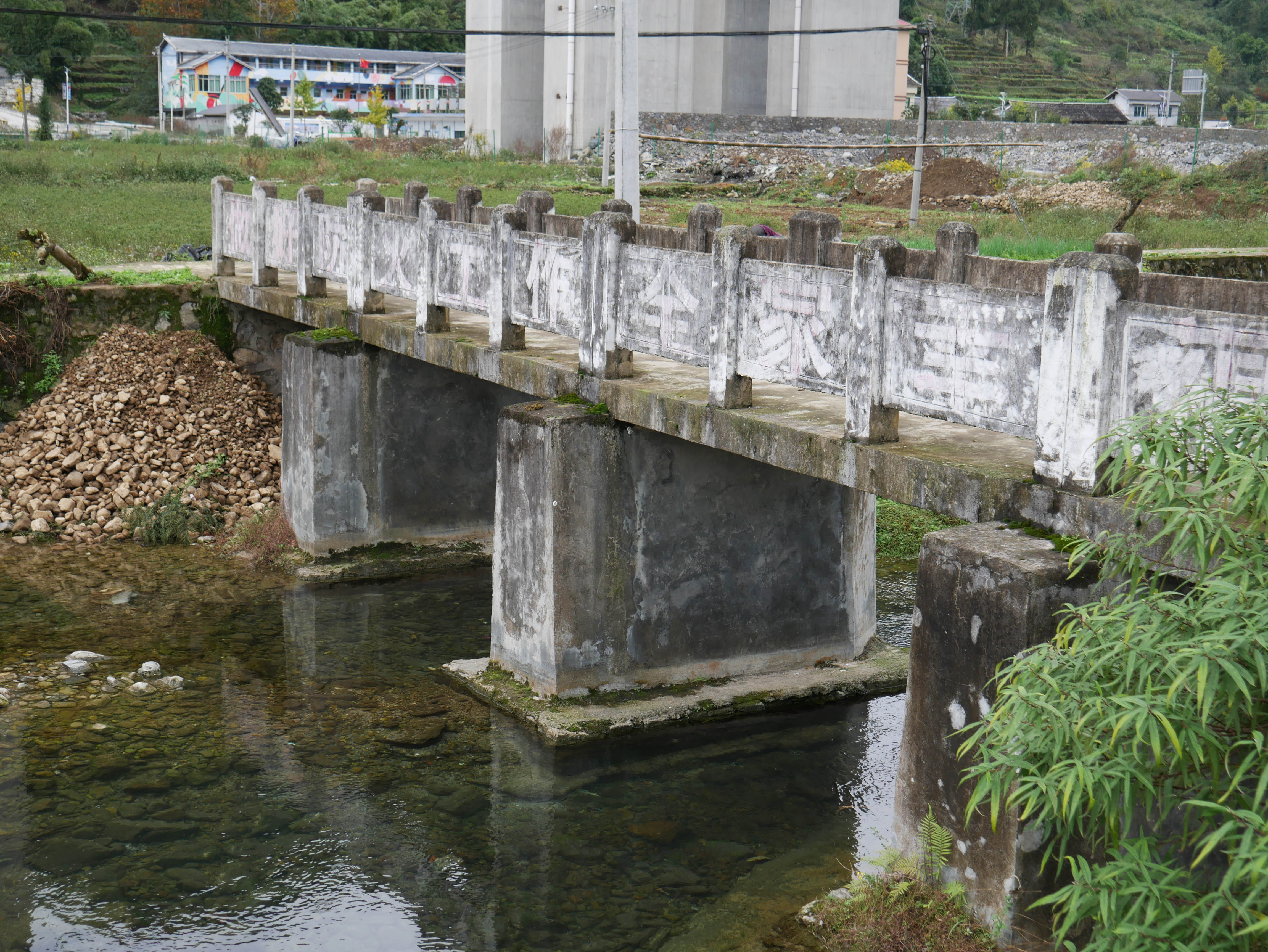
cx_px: 634
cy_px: 476
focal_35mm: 48
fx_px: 1759
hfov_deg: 39.6
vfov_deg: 30.3
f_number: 5.2
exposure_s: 1/125
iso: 200
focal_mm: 24
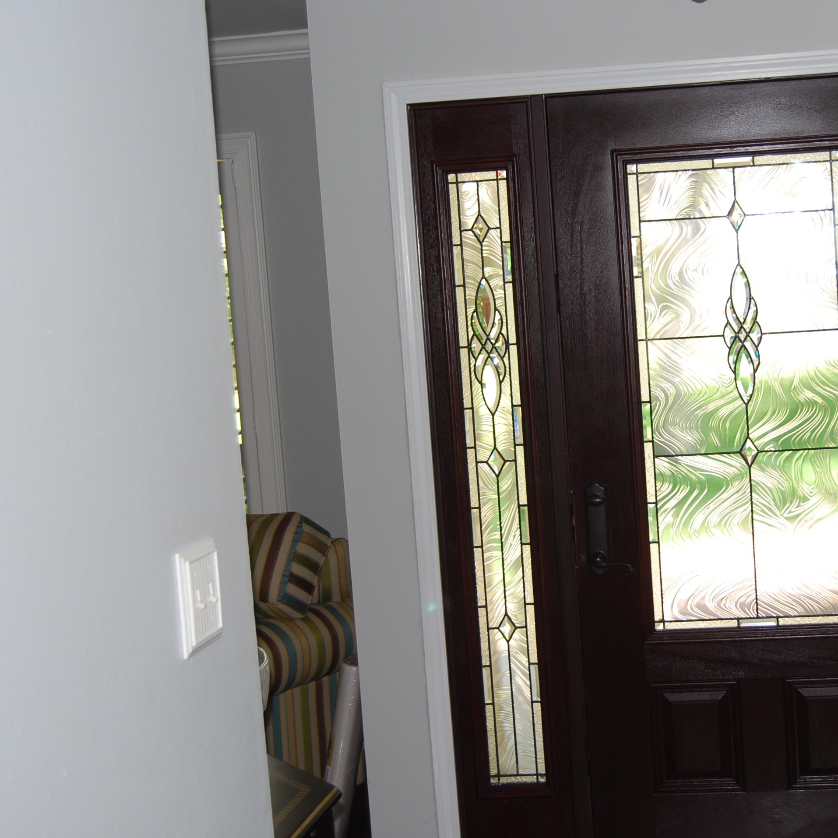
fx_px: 1589
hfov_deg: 29.2
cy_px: 415
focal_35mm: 58
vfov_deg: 29.6
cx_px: 596
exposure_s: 1/60
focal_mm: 30
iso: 200
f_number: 4.2
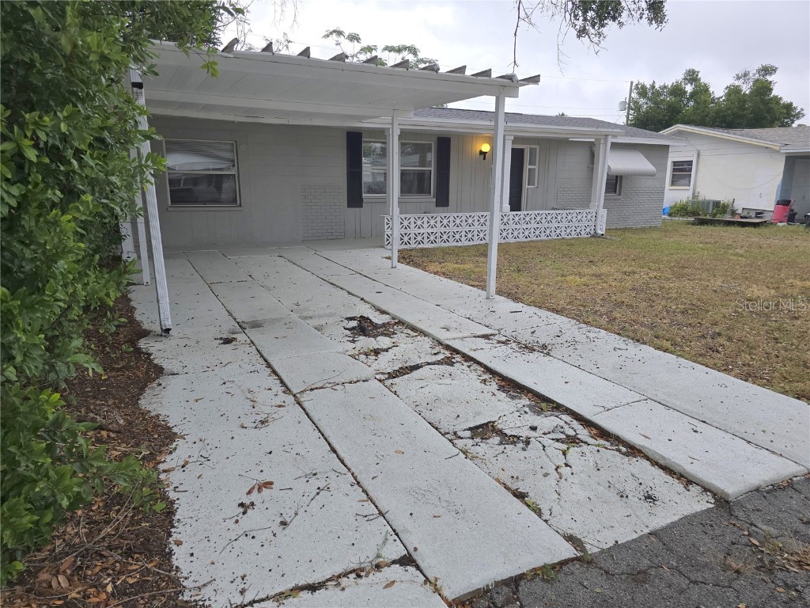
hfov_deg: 73.9
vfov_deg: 58.9
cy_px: 304
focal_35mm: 23
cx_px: 405
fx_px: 538
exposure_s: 1/60
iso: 12
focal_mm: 6.3
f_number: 1.7
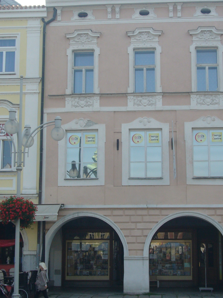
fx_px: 653
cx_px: 131
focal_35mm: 76
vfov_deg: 25.7
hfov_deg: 19.4
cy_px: 140
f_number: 7.1
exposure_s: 1/125
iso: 80
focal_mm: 7.5
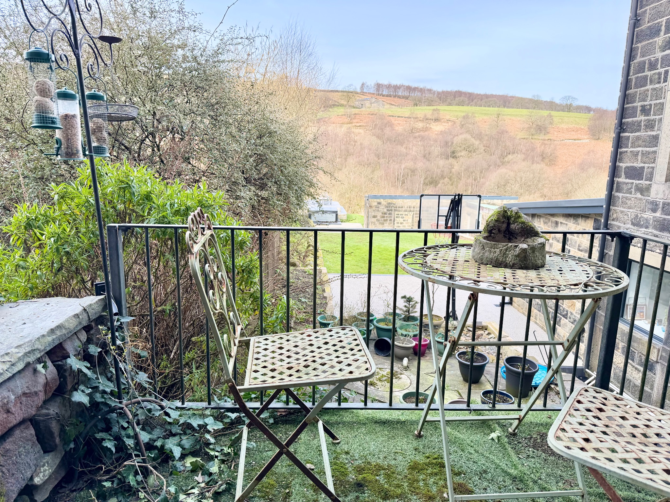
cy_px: 251
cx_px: 335
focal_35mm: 24
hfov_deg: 71.6
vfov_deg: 56.8
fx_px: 465
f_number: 1.78
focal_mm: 6.76
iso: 100
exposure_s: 1/660
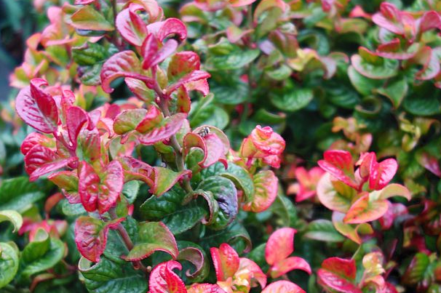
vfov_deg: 22.7
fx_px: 722
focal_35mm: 59
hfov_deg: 33.9
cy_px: 220
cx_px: 202
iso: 200
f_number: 1.8
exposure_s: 1/30
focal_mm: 10.4
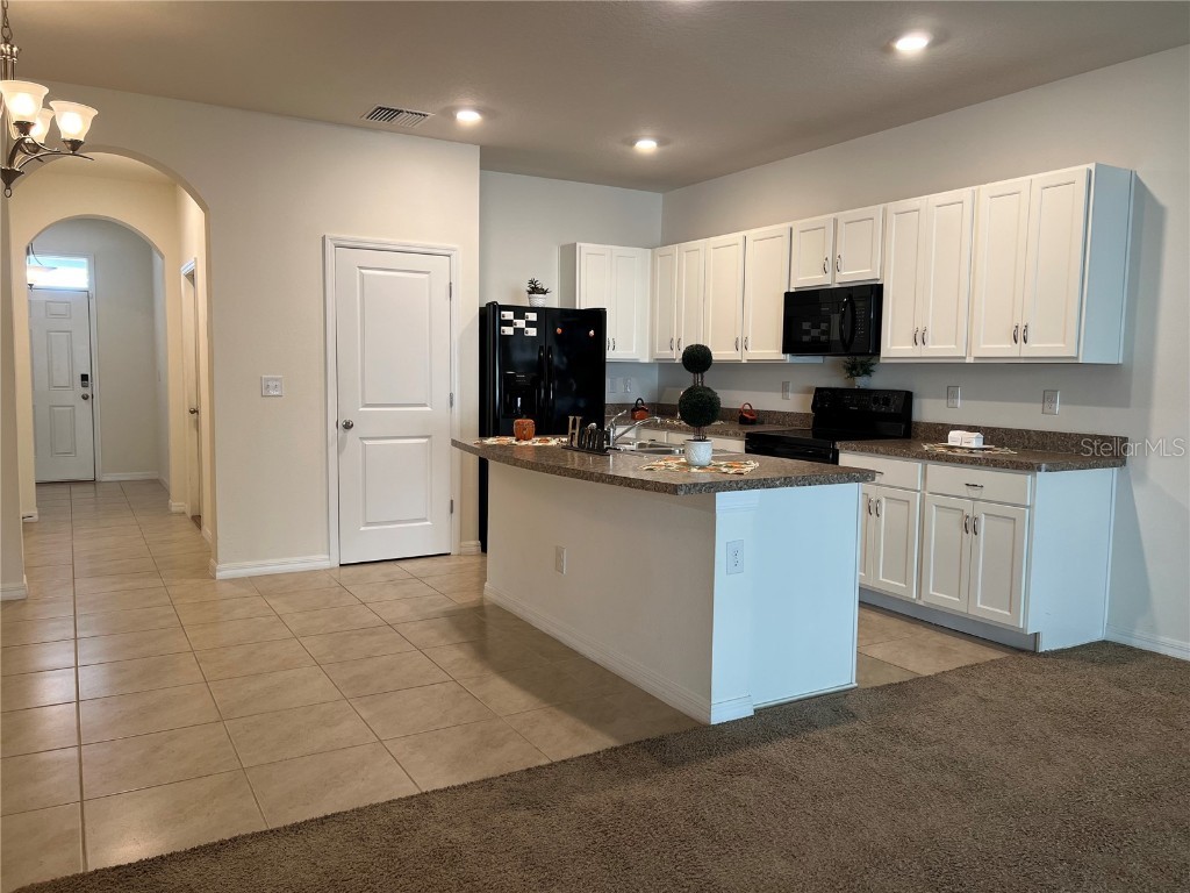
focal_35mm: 26
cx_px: 595
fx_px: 894
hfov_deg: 67.3
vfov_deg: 53.1
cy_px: 446
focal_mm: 5.7
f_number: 1.5
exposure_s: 1/60
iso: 64
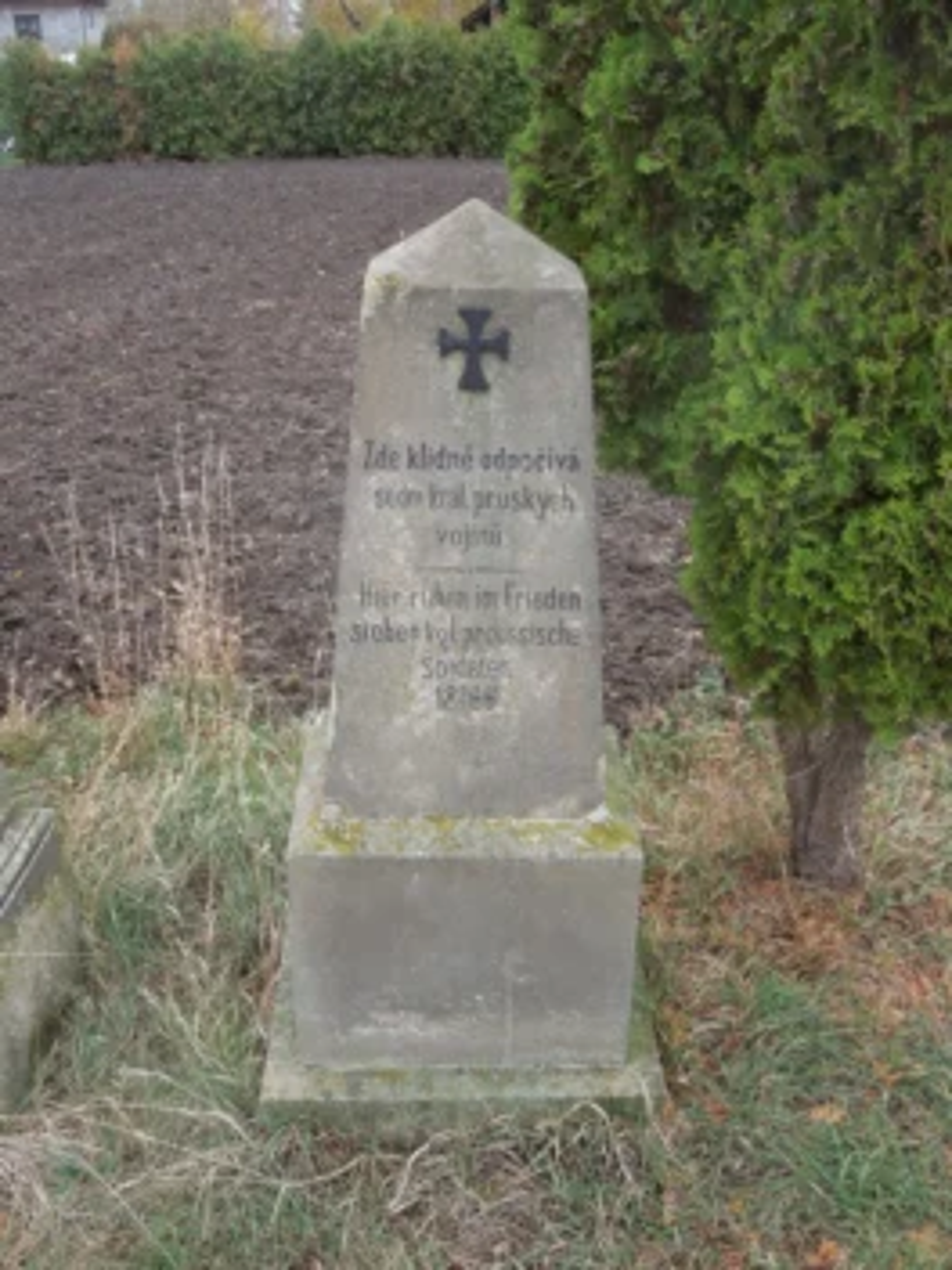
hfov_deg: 40.7
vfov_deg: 52.6
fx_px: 1283
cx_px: 476
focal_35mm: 35
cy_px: 635
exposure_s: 1/320
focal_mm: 6.3
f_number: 3.7
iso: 400
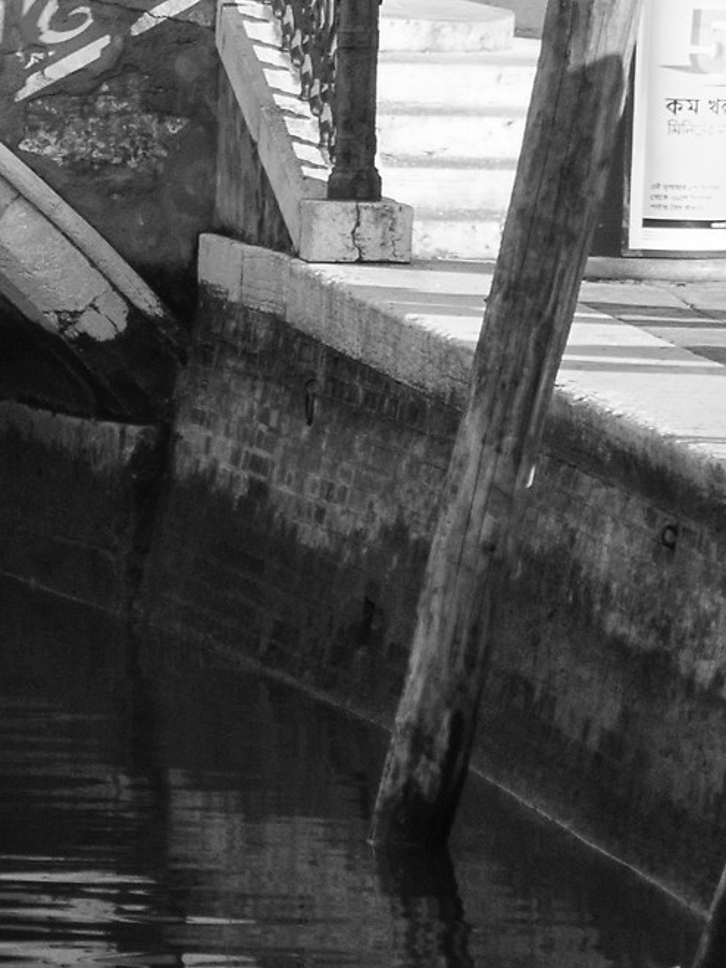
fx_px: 22071
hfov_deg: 1.9
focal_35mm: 789
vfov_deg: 2.5
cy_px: 335
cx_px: -999
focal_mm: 150
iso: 125
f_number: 6.3
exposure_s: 1/250
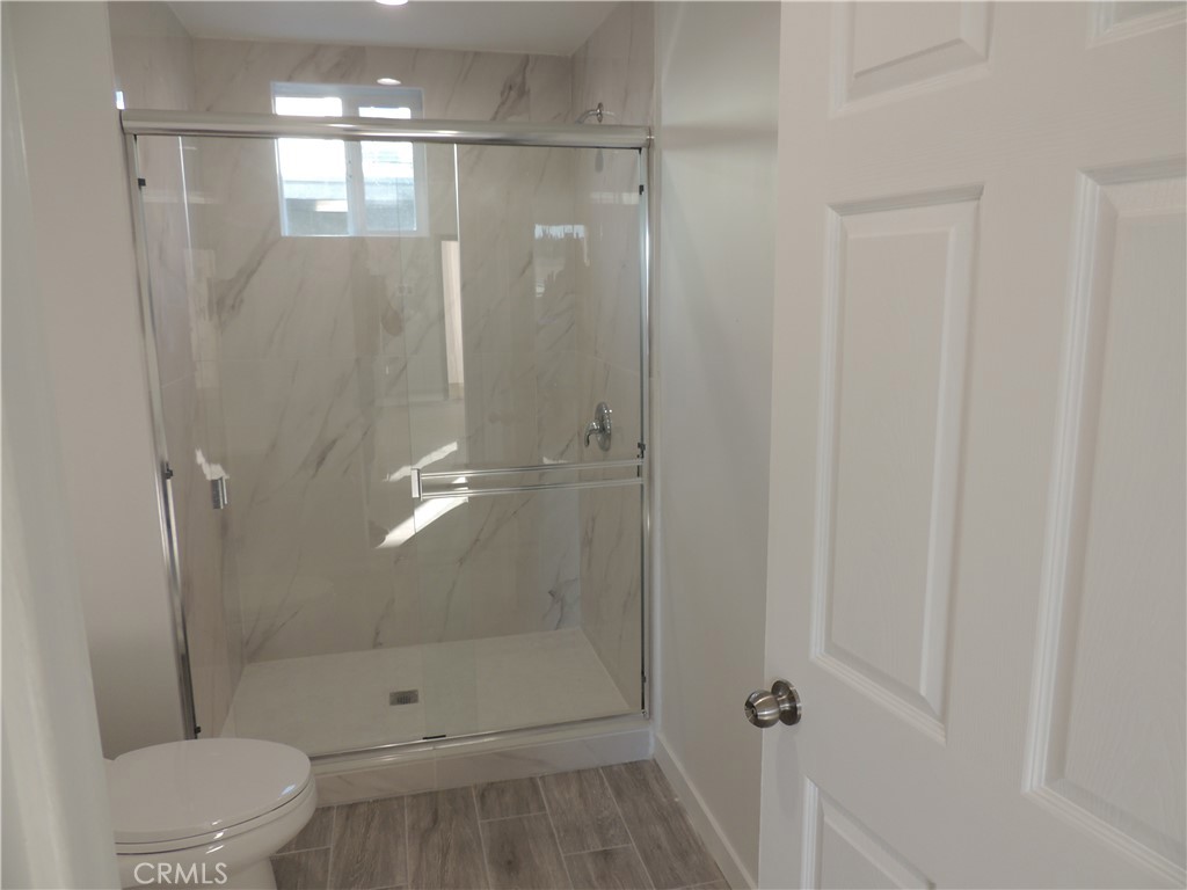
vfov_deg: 56.8
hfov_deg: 71.6
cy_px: 445
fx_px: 823
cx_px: 594
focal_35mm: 24
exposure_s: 1/40
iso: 100
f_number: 3
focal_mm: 4.3
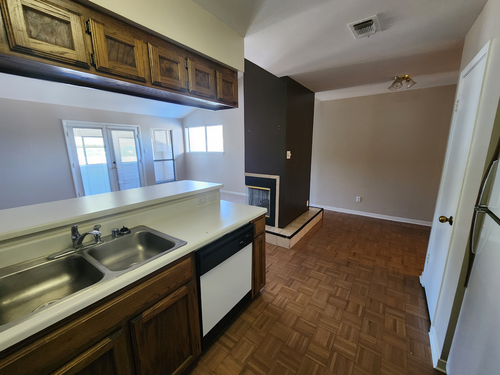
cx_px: 250
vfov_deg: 89.9
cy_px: 188
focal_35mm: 13
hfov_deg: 106.2
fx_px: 188
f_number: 2.2
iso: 400
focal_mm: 2.2
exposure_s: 1/40
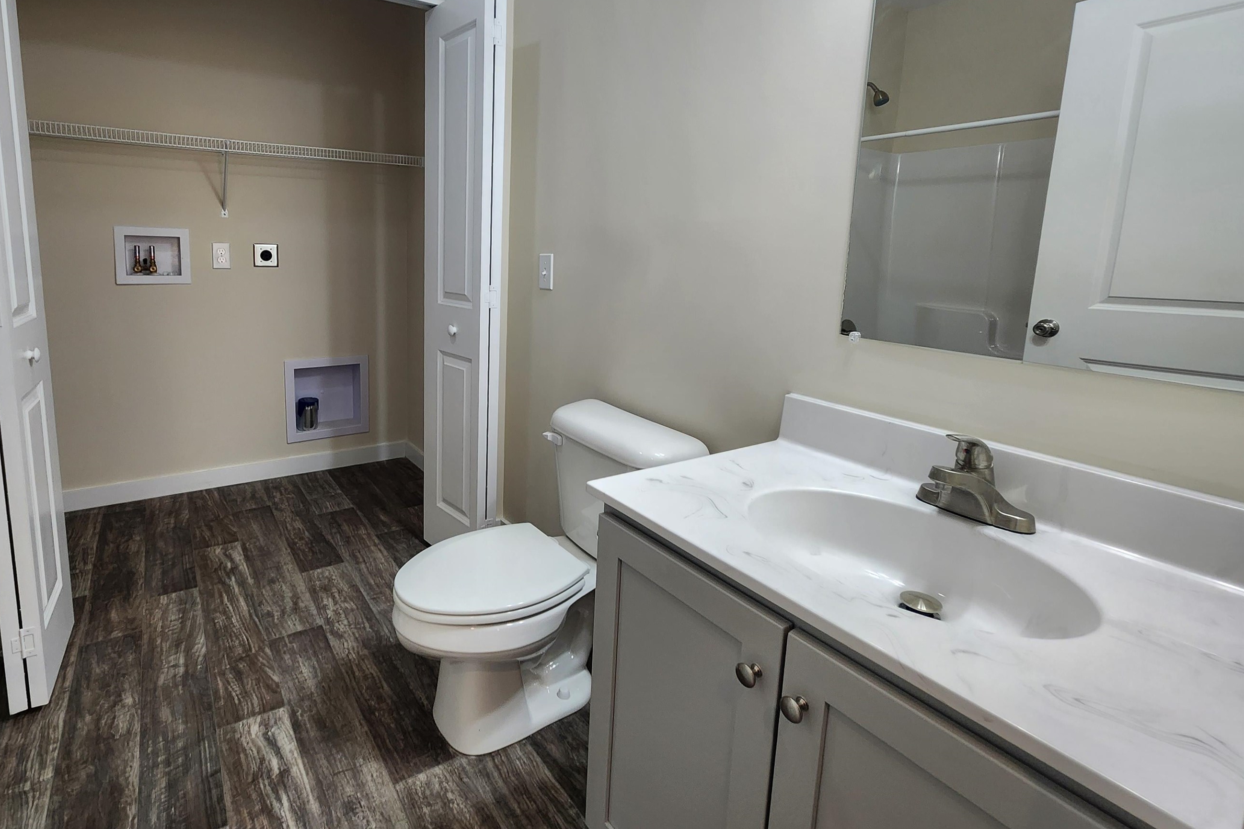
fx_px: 553
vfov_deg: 72.9
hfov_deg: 95.7
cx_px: 508
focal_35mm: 16
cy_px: 330
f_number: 2.2
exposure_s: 1/60
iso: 200
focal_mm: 2.2
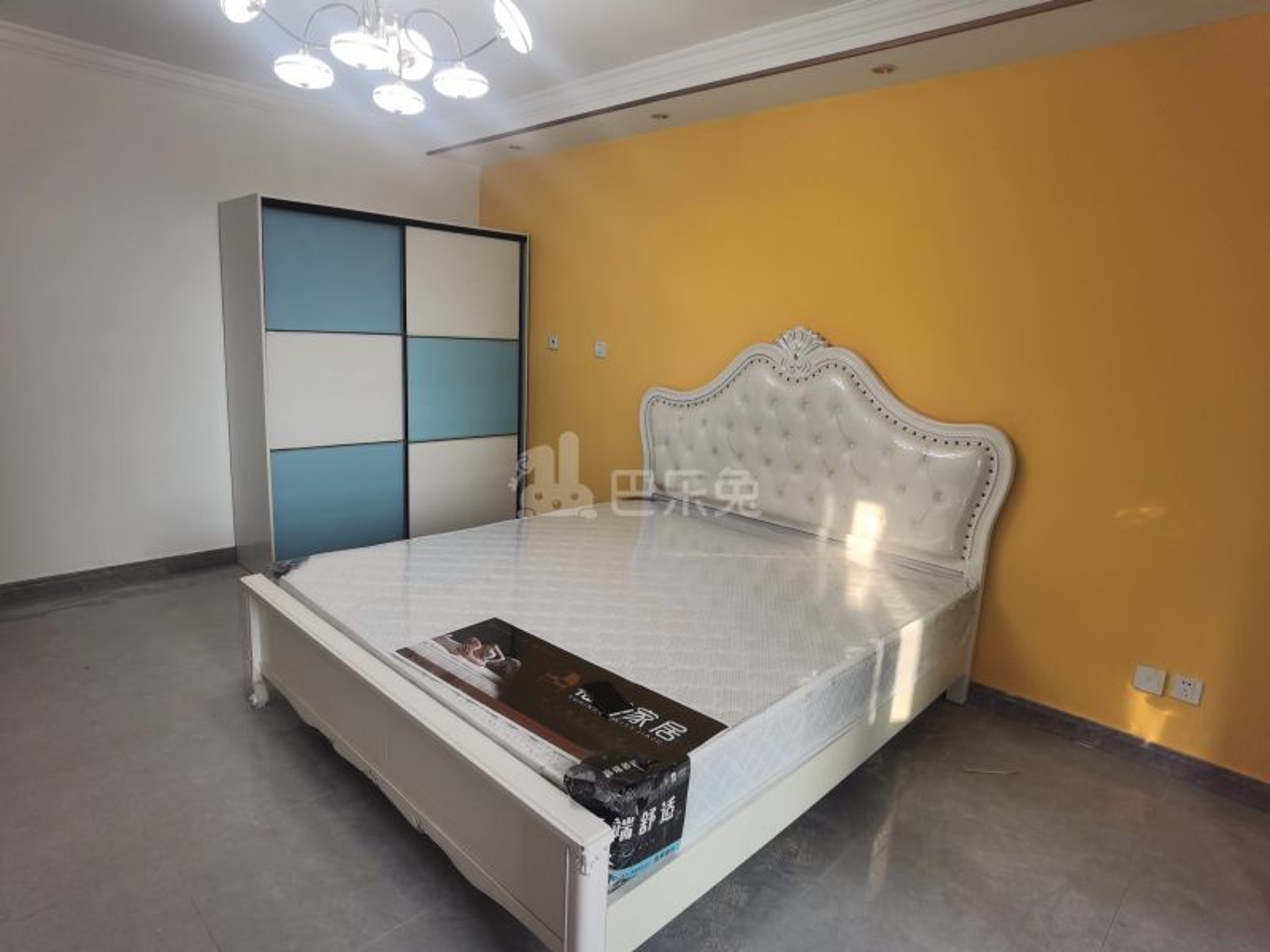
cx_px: 635
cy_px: 476
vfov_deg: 71.6
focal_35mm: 18
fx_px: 660
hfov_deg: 87.8
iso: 50
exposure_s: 1/100
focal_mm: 4.4
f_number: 1.8
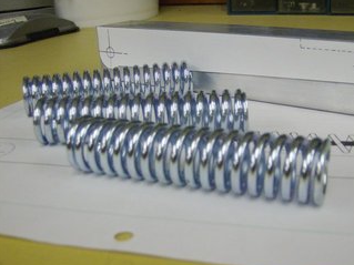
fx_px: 460
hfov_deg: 41.8
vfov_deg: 32.1
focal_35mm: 45
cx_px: 220
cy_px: 123
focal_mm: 6
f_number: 2.8
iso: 200
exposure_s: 1/60.8
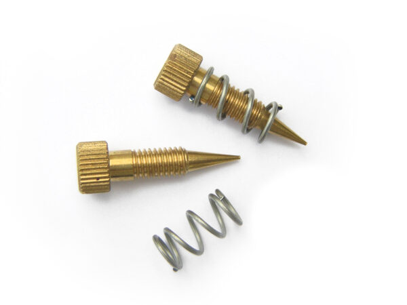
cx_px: 204
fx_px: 752
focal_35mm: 64
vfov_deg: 22.9
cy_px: 152
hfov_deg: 30.3
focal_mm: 8.4
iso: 64
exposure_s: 1/500
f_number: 3.3
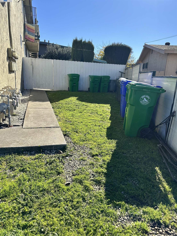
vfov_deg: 71.6
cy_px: 118
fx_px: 164
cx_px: 88
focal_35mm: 24
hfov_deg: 56.8
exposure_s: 1/3597
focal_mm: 6.86
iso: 80
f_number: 1.78
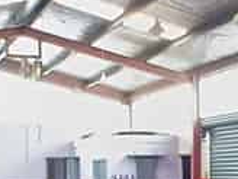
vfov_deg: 21.3
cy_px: 187
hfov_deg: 29.4
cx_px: 133
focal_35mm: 66
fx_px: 454
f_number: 2.2
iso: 160
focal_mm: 1.43
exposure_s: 1/33.3
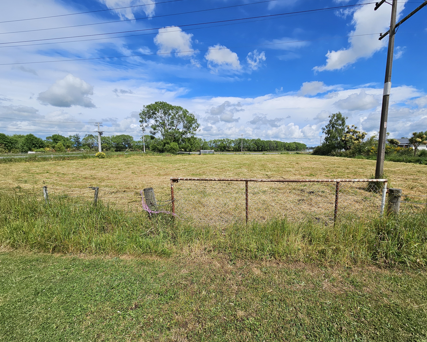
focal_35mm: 14
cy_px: 169
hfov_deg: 100.4
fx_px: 177
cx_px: 235
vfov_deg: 88.0
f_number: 2.2
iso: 50
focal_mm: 2.2
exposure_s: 1/4505
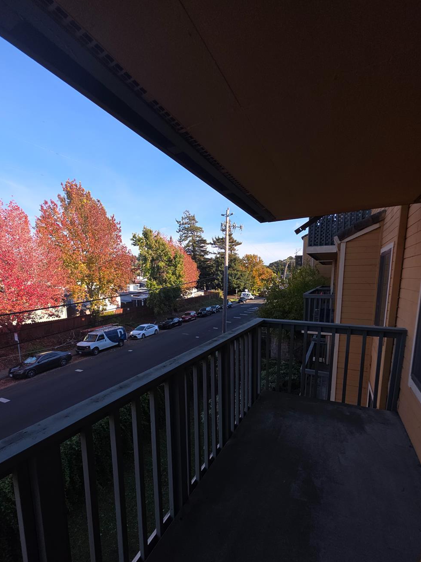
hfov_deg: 81.6
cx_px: 193
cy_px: 317
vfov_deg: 97.6
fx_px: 243
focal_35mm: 15
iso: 20
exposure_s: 1/423
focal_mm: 2.2
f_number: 1.9
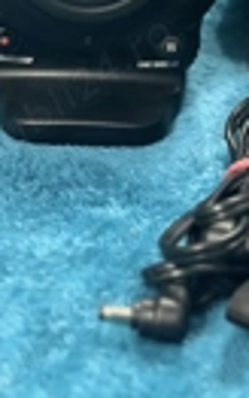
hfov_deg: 8.5
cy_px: -88
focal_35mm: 155
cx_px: 179
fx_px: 1681
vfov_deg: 13.1
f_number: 1.78
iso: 500
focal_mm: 6.86
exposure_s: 1/33
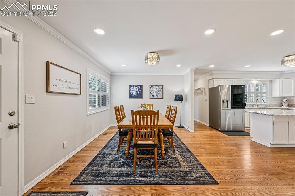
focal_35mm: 14
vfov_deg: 81.2
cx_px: 148
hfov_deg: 104.3
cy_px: 98
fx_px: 115
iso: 400
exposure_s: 1/13
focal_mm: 14
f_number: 11
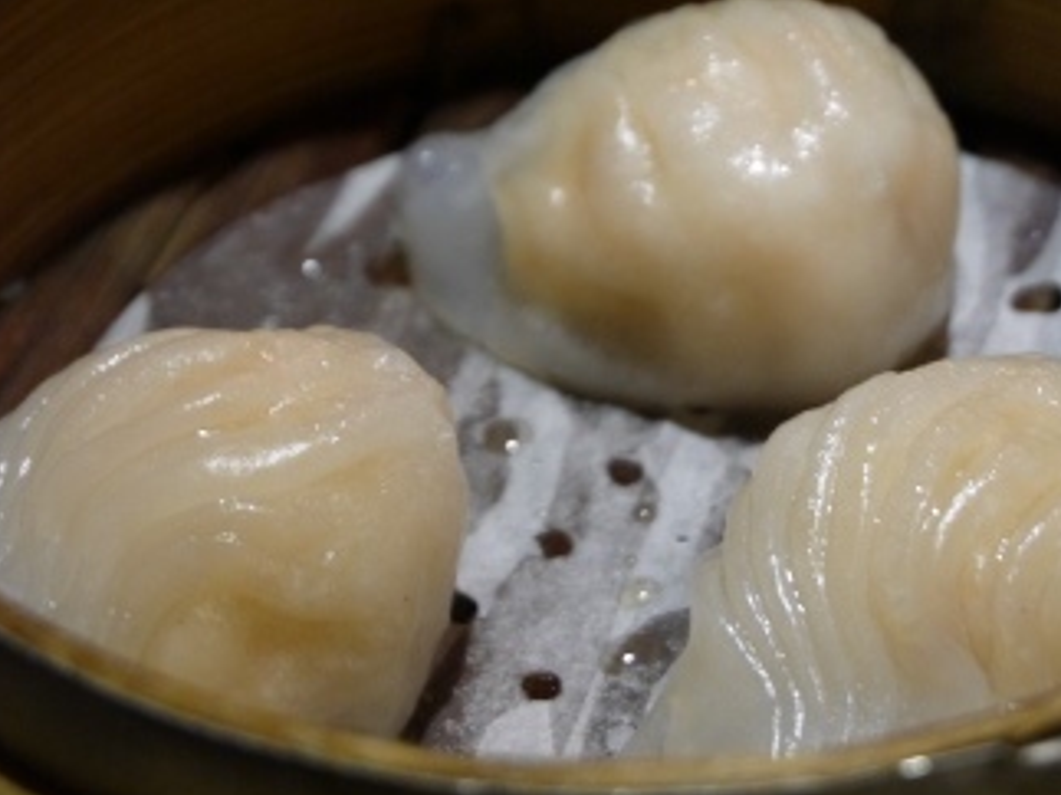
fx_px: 2972
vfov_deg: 15.2
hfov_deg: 20.2
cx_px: 667
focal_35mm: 97
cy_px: 391
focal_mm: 35
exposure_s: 1/80
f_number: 5.6
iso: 1000
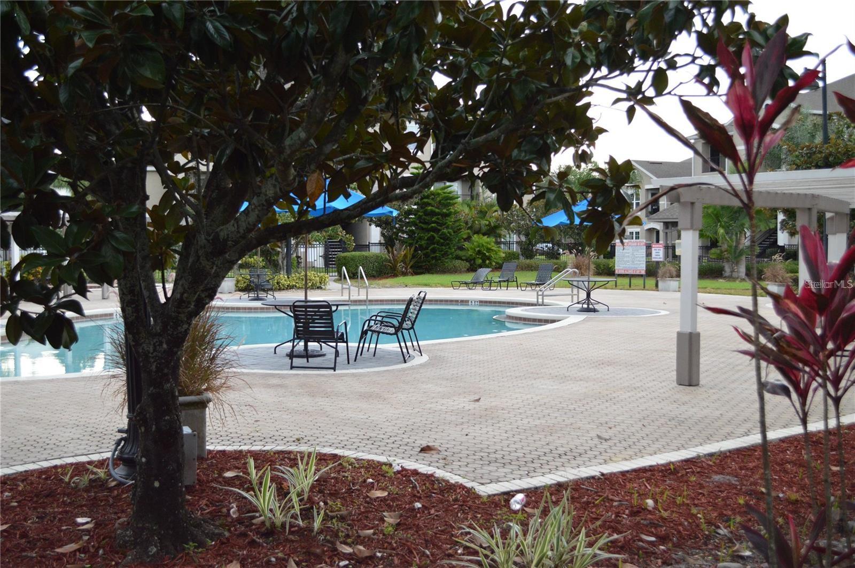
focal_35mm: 39
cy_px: 284
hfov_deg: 49.6
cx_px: 428
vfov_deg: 34.1
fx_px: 925
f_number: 4.2
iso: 1800
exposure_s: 1/500
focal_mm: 26
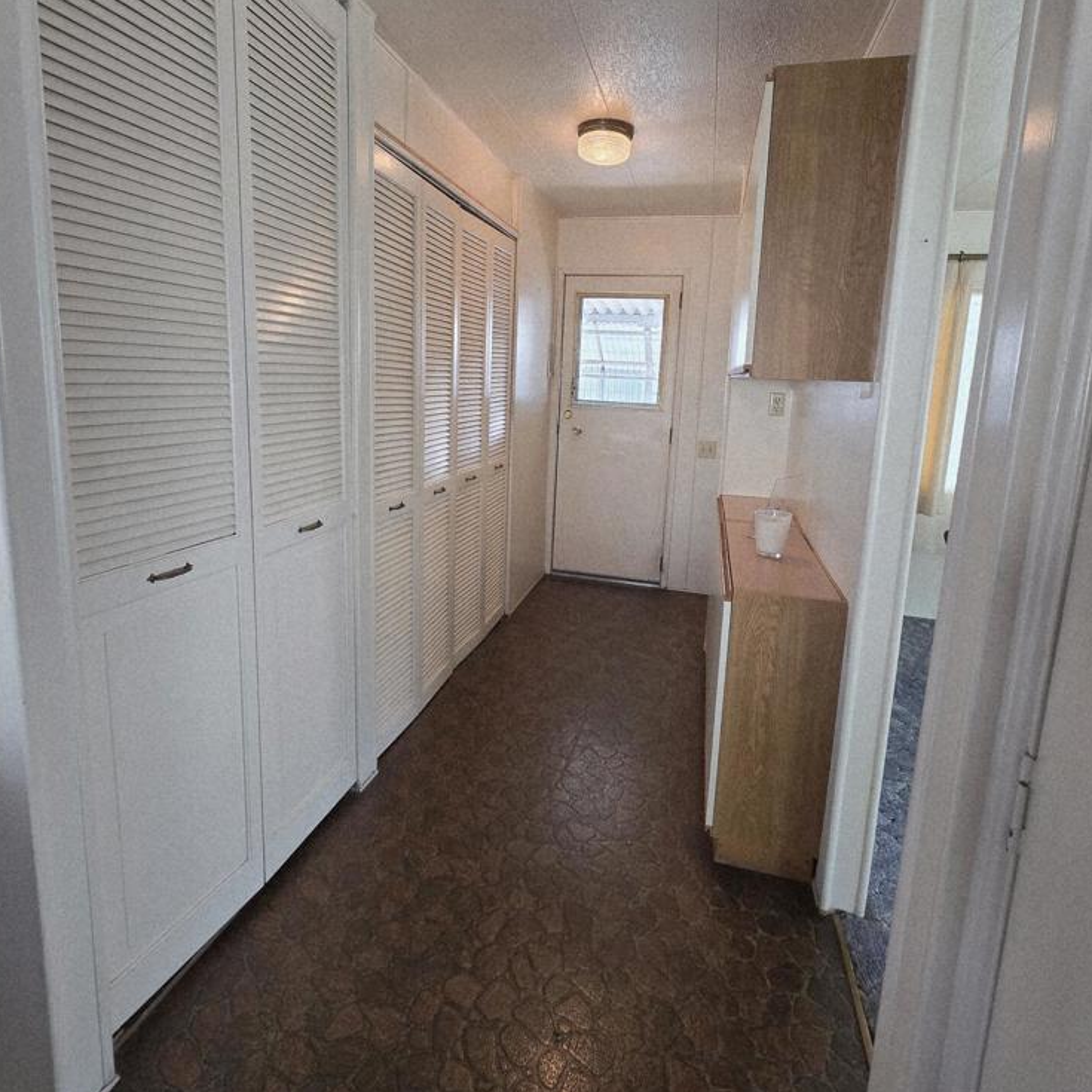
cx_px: 529
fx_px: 571
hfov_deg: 87.4
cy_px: 468
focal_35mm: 16
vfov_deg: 86.9
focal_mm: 2.2
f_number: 2.2
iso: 200
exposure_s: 1/60.2
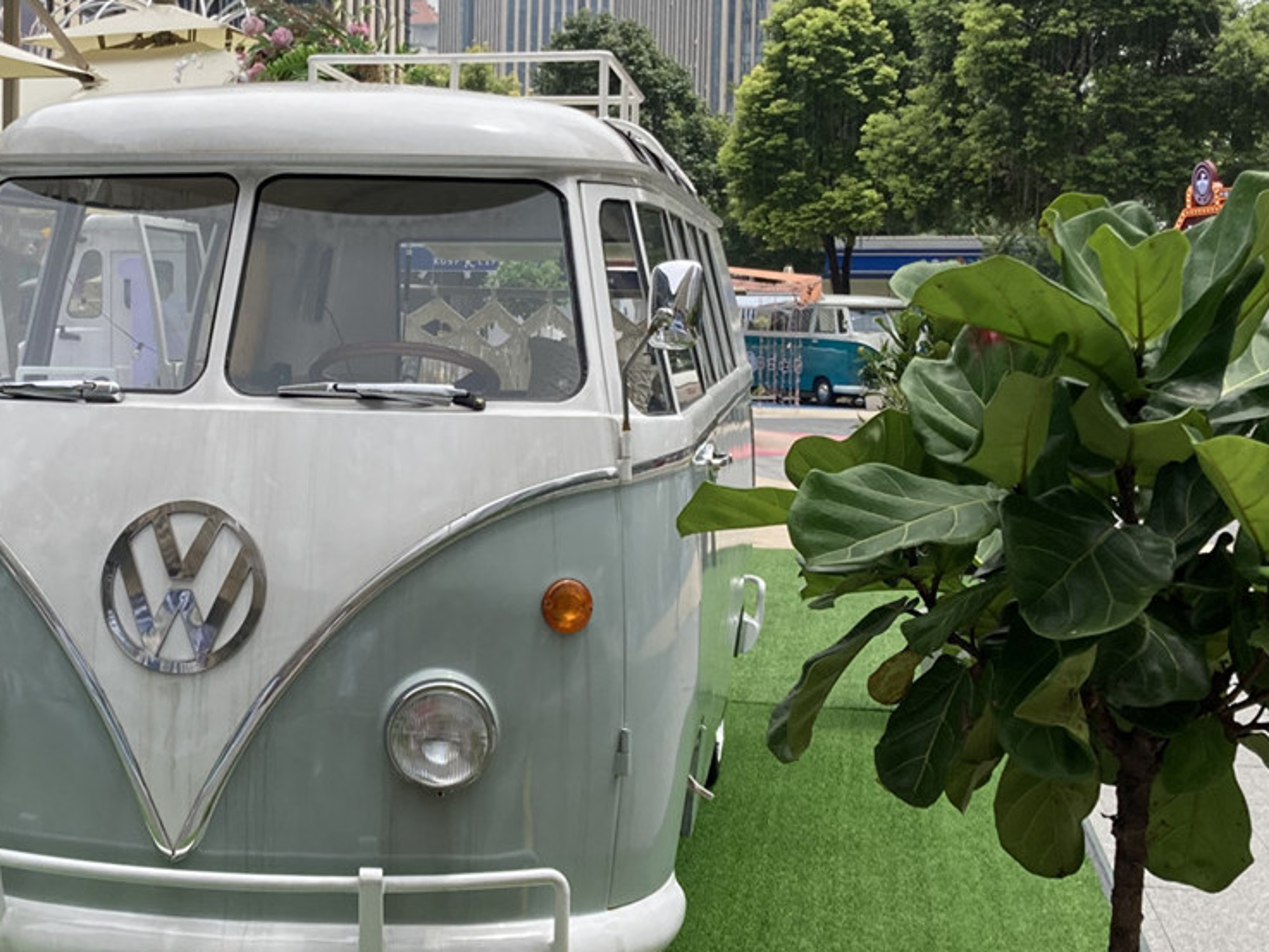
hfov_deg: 33.1
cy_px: 388
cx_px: 315
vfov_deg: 25.6
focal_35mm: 57
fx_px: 2090
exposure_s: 1/1656
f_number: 1.8
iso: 20
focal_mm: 3.99
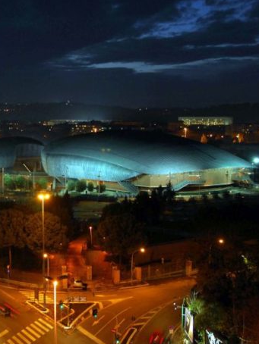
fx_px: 528
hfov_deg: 27.2
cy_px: 174
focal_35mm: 53
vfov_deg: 36.2
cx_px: 71
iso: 400
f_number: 5.6
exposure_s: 1/2
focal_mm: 24
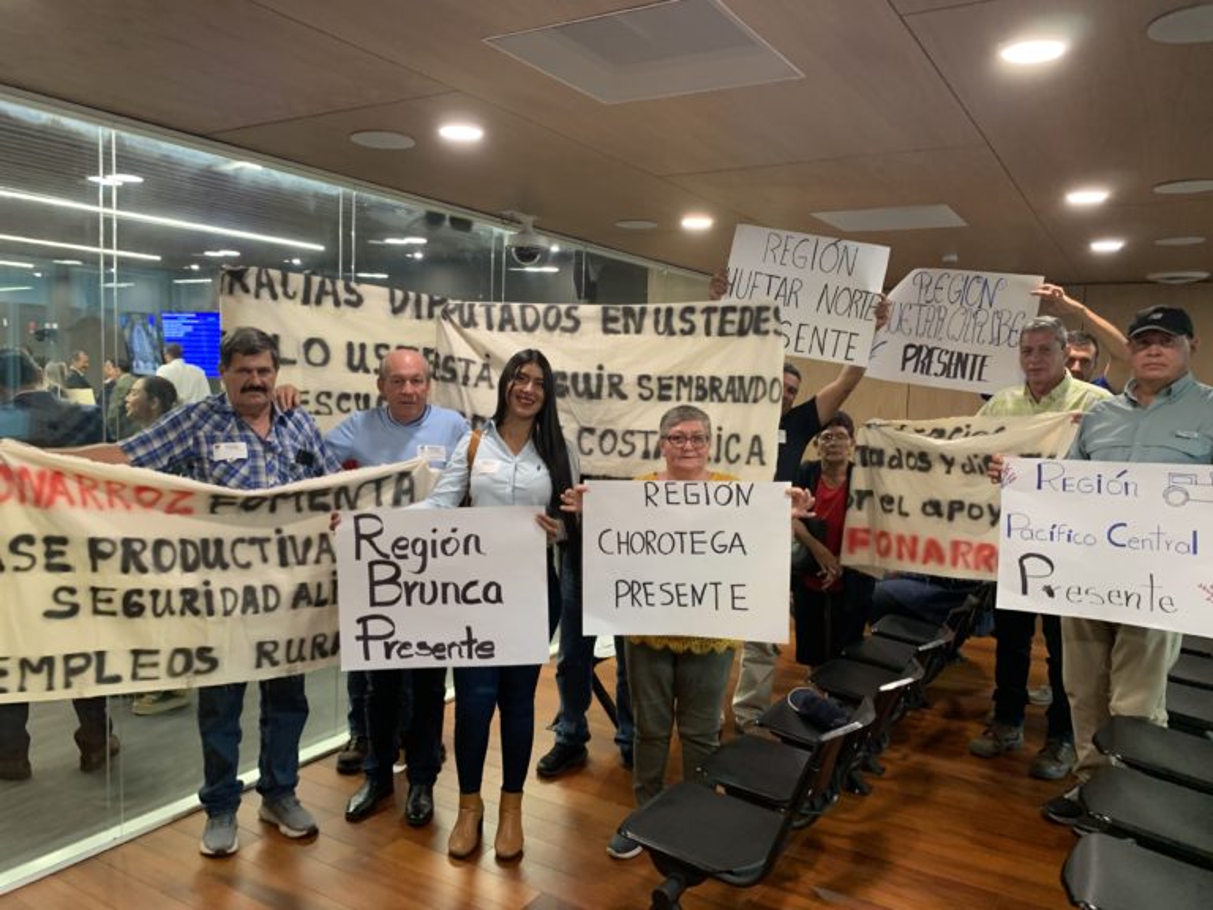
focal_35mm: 26
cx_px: 606
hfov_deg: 67.3
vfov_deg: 53.1
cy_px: 455
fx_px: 911
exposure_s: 1/60
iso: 200
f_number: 1.8
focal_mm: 4.25
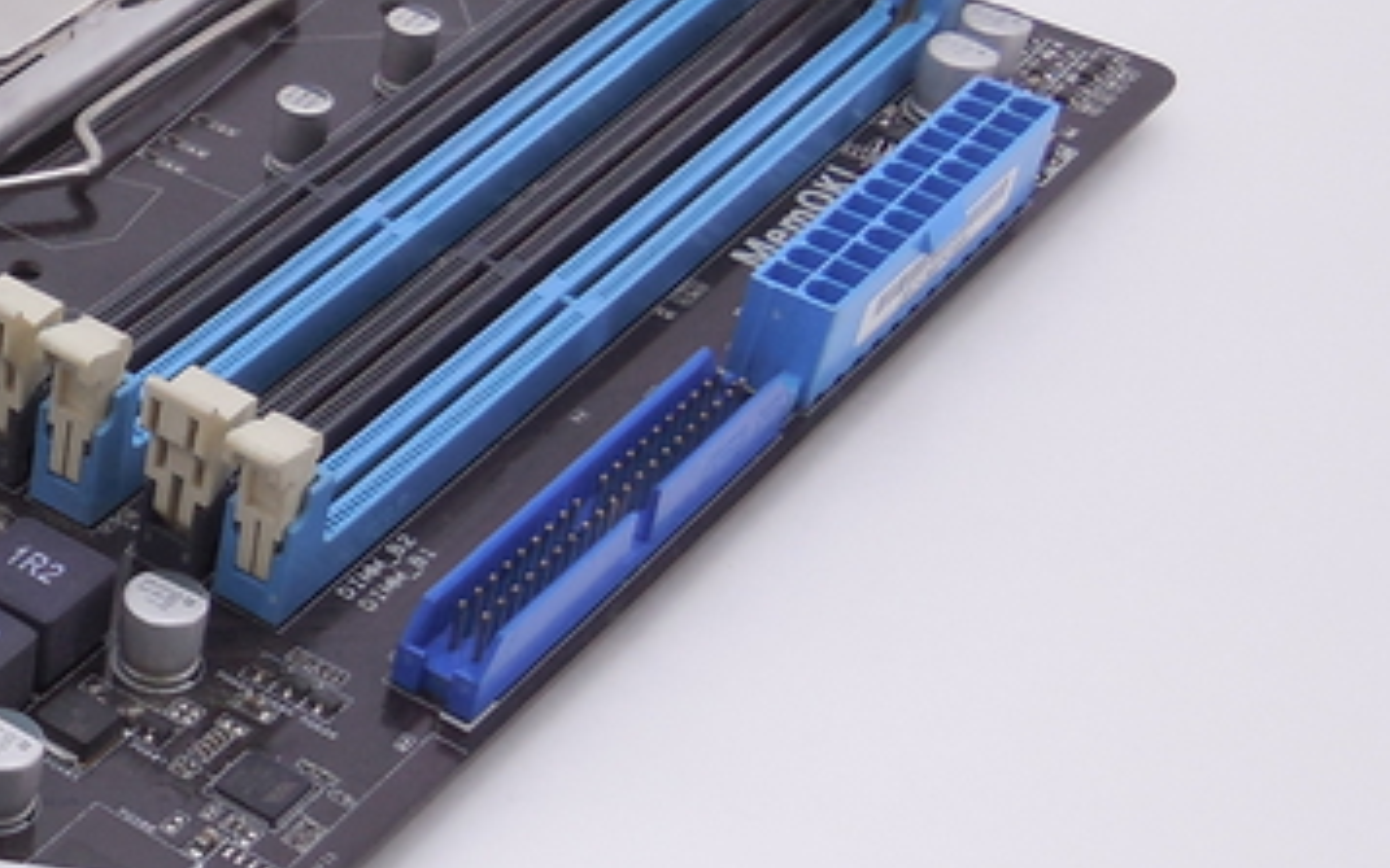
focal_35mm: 76
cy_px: 615
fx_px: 2879
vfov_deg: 17.1
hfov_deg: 23.2
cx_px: -537
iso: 125
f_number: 3.1
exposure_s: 1/50
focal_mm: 4.5
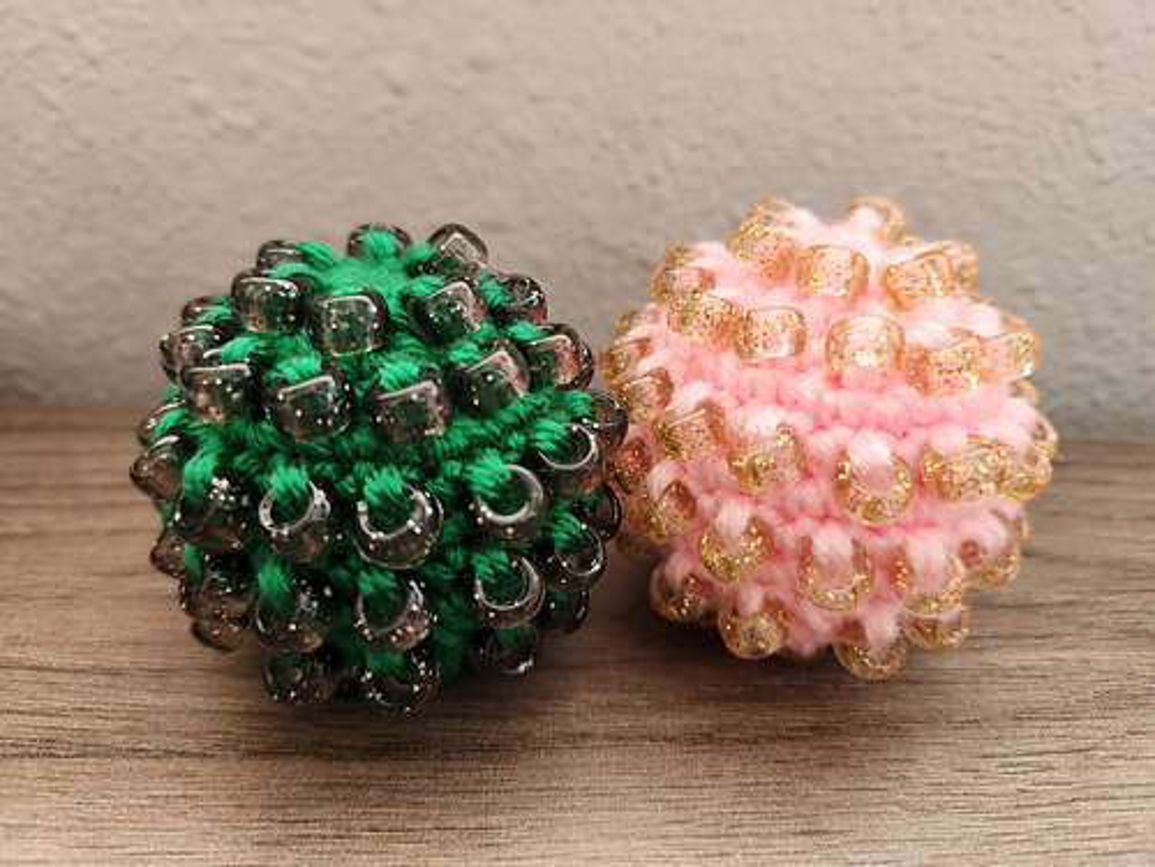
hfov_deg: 73.9
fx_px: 767
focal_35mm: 23
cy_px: 434
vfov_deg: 58.9
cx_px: 578
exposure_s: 1/180
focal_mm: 5.4
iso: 100
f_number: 1.8
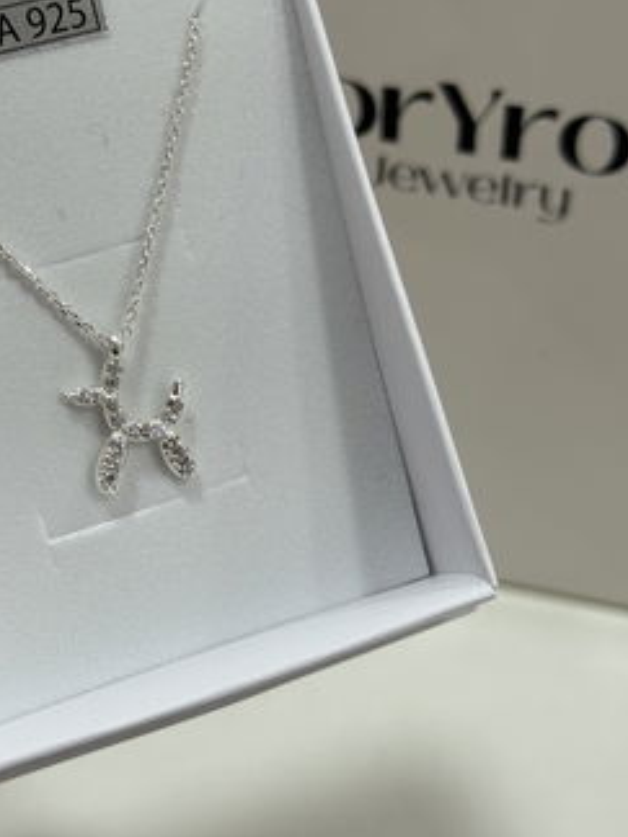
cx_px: 202
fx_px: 1911
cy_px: 329
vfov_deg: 24.7
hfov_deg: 18.6
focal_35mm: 79
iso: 50
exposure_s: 1/50
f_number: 1.78
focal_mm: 6.76
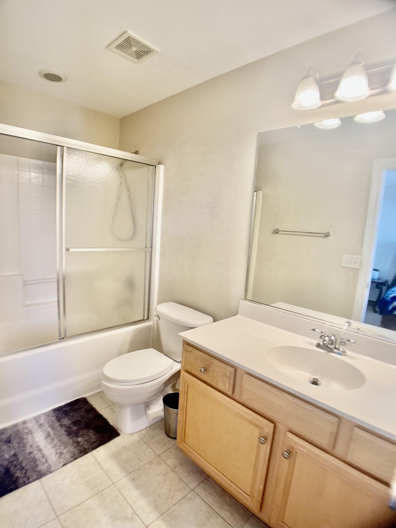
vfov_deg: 67.3
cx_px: 198
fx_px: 397
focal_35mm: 26
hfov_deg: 53.1
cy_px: 264
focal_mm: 5.1
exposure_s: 1/60
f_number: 1.6
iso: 80
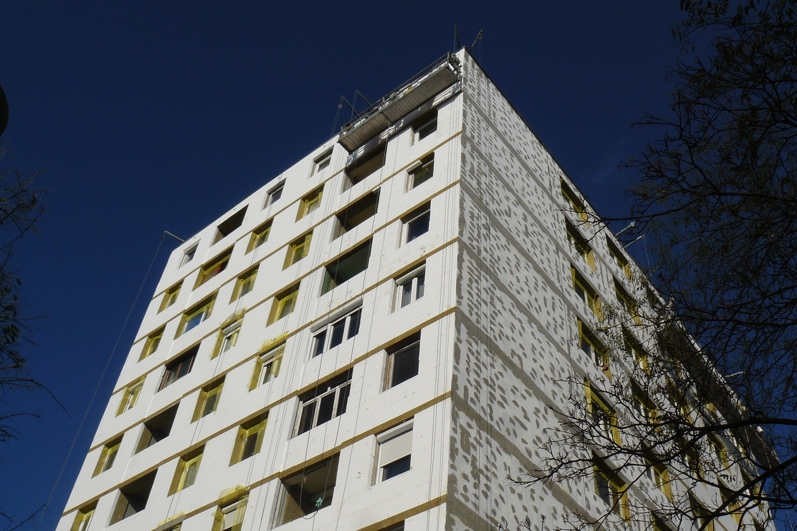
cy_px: 282
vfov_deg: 35.0
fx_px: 841
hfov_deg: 50.7
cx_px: 400
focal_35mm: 38
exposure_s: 1/640
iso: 100
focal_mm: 6
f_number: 8
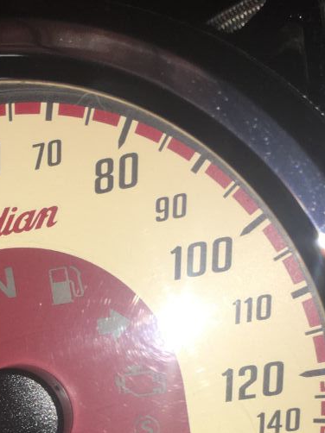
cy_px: 469
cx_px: 29
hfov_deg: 19.5
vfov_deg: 24.7
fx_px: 927
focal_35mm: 74
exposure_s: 1/142
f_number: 2.2
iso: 25
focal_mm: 4.15
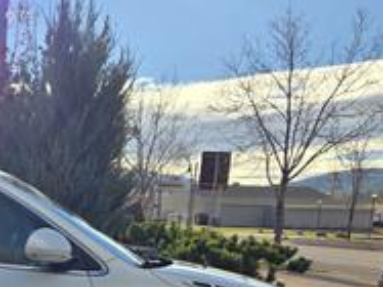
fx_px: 686
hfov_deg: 26.5
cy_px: 320
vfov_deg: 22.3
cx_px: -113
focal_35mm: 62
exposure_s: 1/2128
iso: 25
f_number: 1.8
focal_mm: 5.4
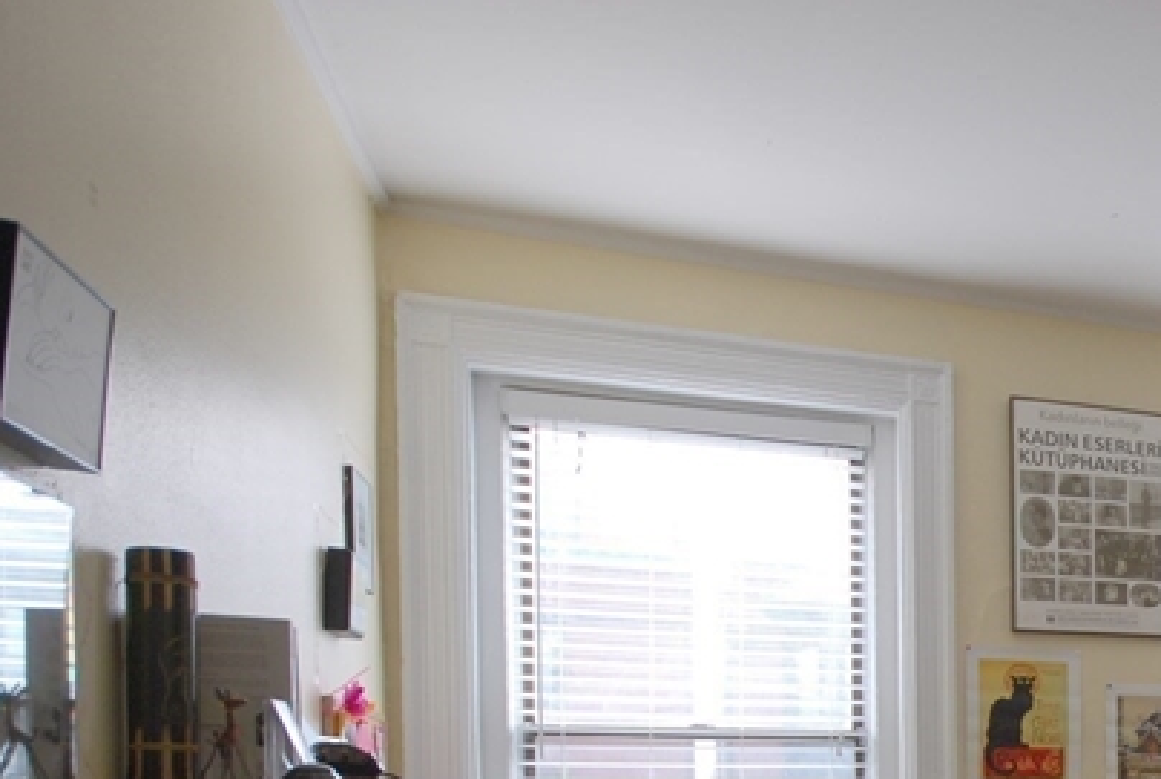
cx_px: 1287
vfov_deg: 32.0
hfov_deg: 40.5
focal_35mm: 38
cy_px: 808
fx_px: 1228
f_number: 4.5
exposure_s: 1/80
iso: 200
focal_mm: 10
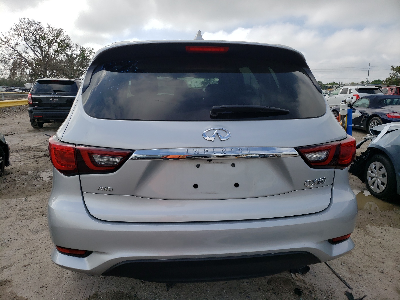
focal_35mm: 26
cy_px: 150
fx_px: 300
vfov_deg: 53.1
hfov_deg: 67.3
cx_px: 200
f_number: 1.5
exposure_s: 1/3333
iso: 50
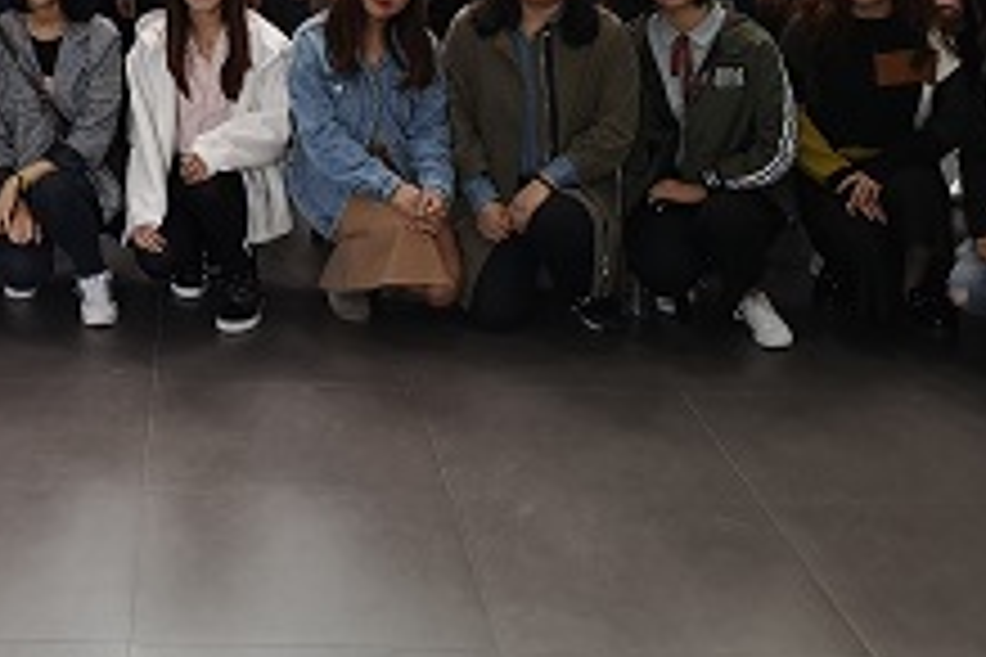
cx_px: 149
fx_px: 1753
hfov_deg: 30.4
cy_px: -92
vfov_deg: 20.1
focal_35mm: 64
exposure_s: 1/50
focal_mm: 3.95
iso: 160
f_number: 1.8
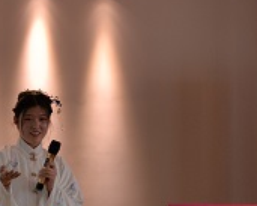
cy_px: 133
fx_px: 1286
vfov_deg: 9.1
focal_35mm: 169
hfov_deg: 10.8
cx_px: -177
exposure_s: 1/125
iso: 500
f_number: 5
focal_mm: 48
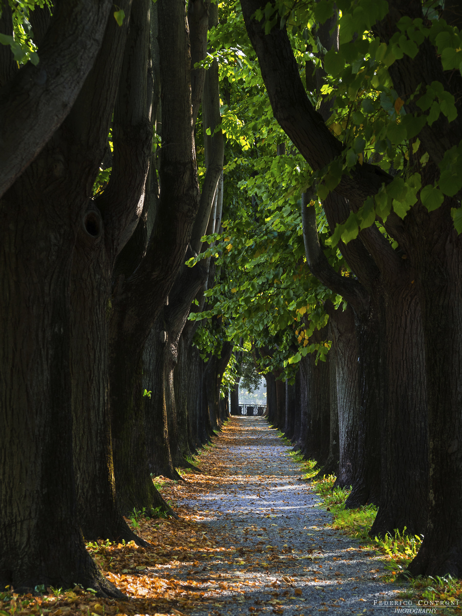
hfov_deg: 11.2
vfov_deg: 14.9
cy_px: 308
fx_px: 2349
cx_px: 231
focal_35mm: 132
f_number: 7.1
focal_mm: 66
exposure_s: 1/30
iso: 200
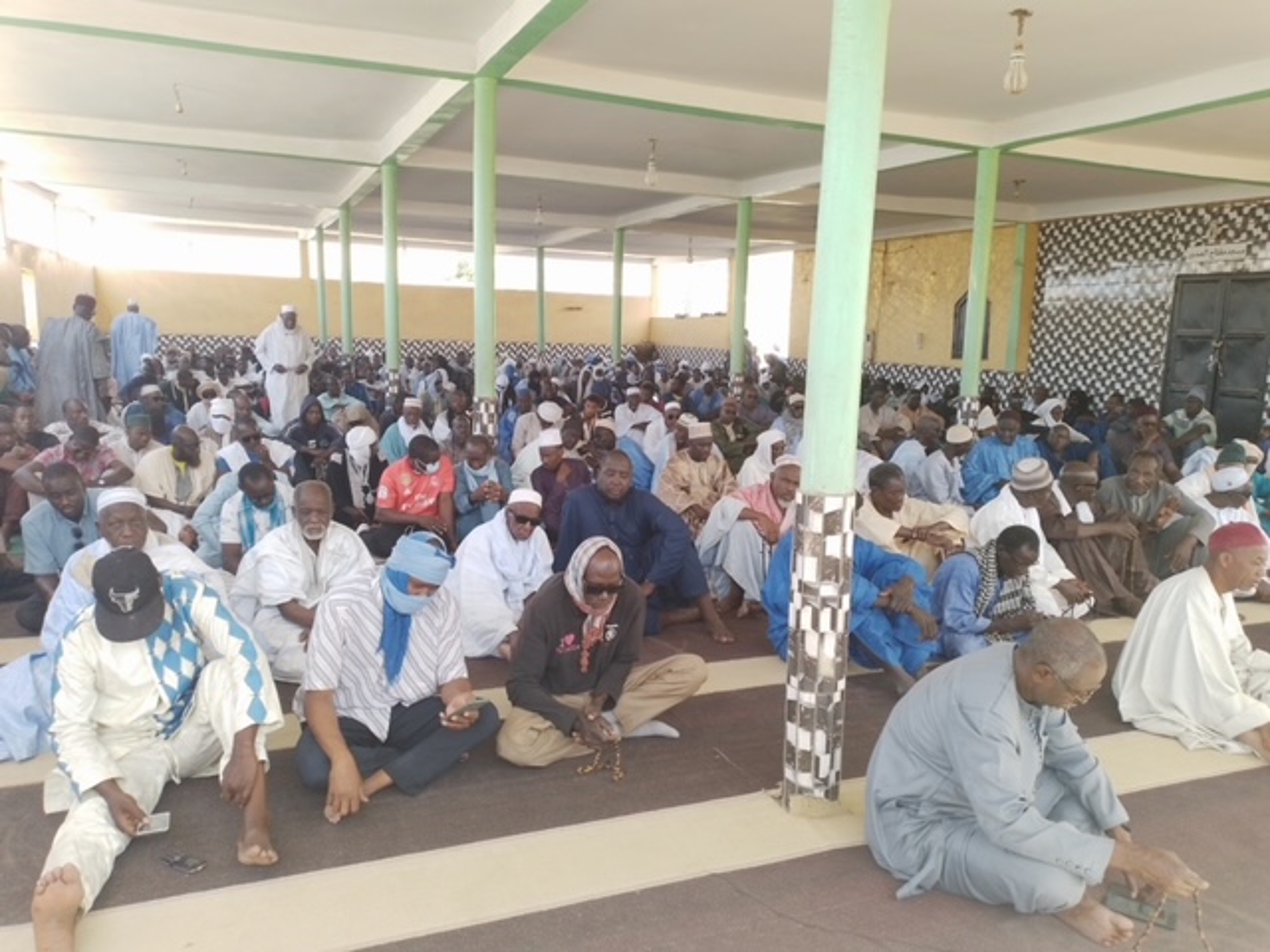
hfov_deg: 52.6
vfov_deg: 40.7
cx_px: 635
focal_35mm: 35
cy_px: 476
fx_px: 1284
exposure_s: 1/111
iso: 50
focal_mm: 3.94
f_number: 2.4
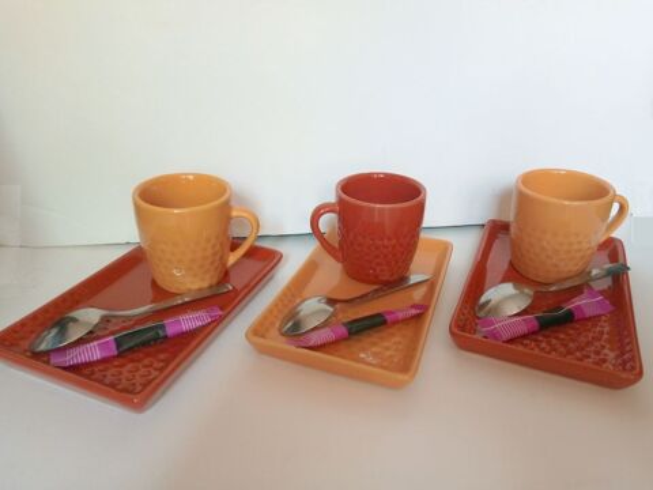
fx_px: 528
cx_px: 326
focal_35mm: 28
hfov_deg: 63.4
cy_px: 245
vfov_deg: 49.7
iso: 162
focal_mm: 4.52
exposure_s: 1/33.3
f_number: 2.2
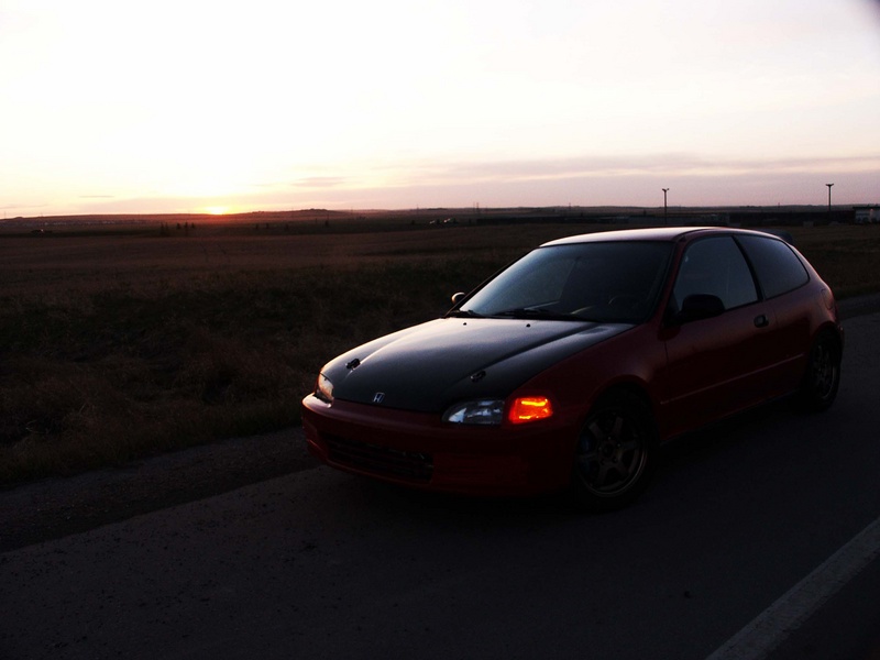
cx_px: 440
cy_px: 330
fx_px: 864
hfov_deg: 54.0
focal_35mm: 34
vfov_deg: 41.8
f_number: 3.5
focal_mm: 8.94
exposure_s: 1/90
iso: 100
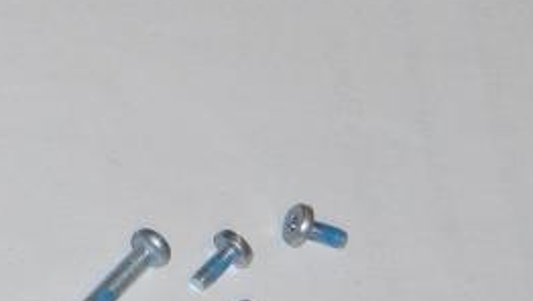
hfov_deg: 5.7
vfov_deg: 3.2
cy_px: 117
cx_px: -107
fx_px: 5348
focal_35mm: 378
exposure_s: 1/60
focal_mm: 19.2
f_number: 3.7
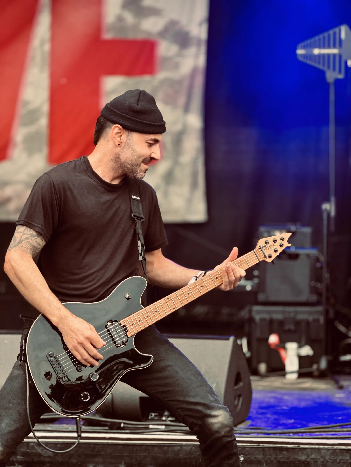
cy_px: 234
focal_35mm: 77
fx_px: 1041
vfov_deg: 25.3
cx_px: 176
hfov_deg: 19.1
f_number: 2.8
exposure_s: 1/118
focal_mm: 9
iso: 64
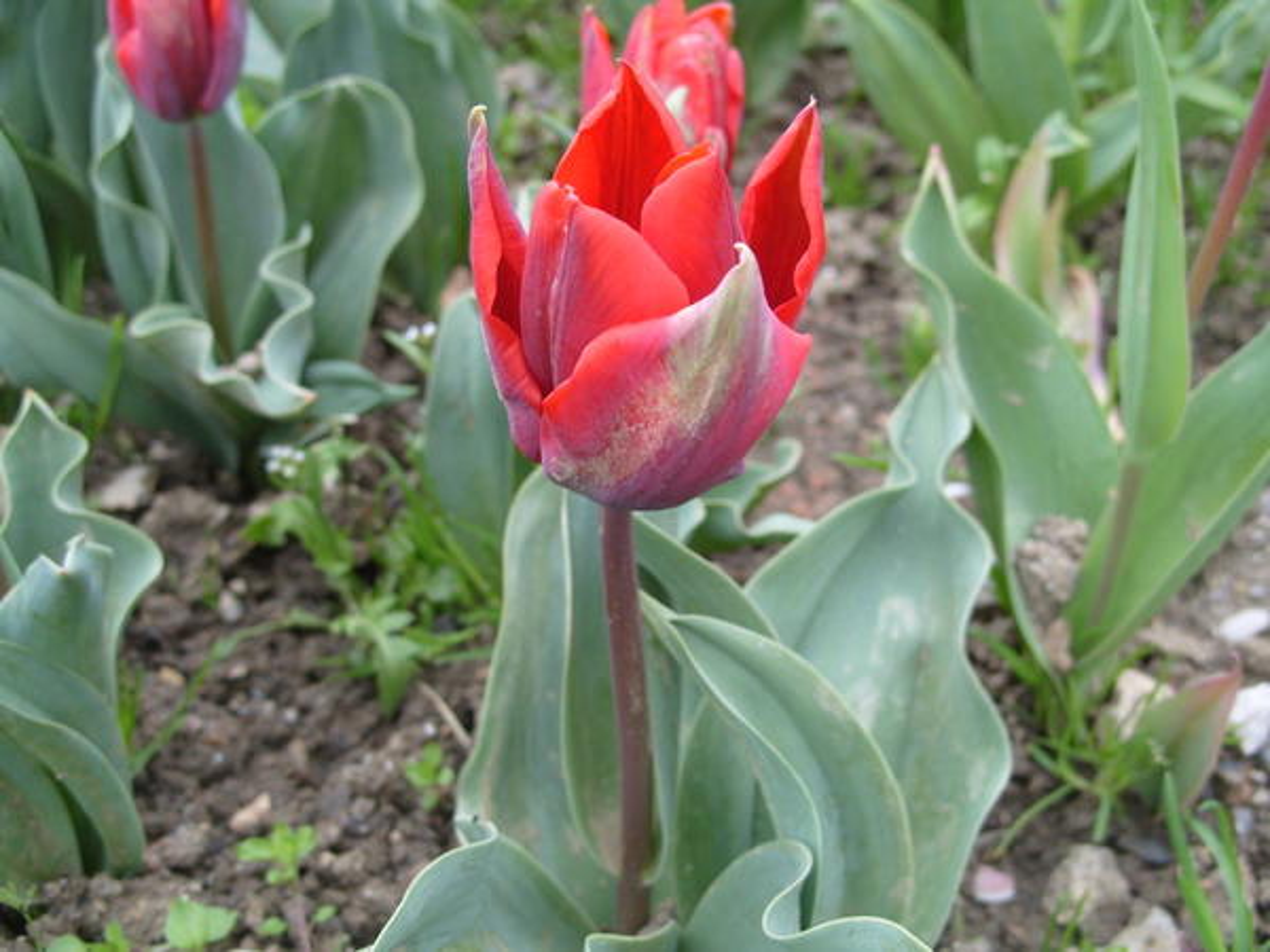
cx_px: 635
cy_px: 476
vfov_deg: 40.7
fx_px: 1284
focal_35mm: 35
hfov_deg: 52.6
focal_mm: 7.8
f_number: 3.4
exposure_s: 1/90
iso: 80
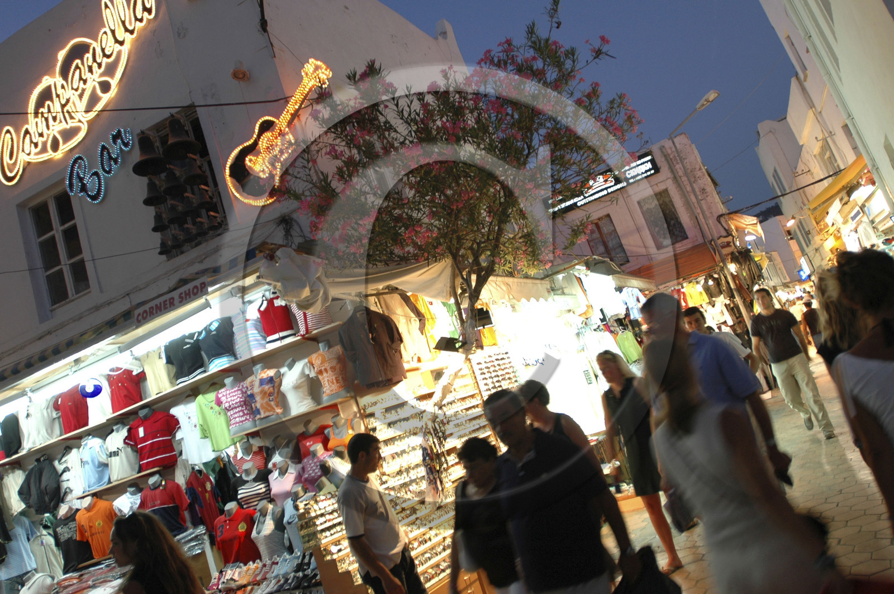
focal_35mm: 26
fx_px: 633
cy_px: 297
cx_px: 447
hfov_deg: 70.5
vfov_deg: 50.3
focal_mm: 17
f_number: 2.8
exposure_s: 1/20
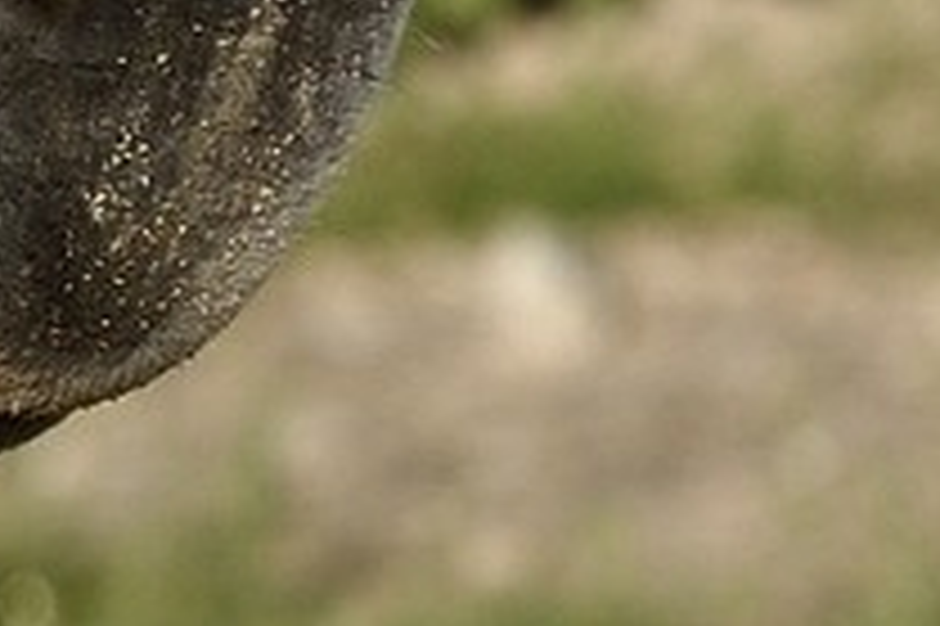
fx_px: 56041
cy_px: -1144
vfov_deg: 0.6
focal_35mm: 2148
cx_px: -2208
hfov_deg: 1.0
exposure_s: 1/2000
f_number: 8
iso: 400
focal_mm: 280
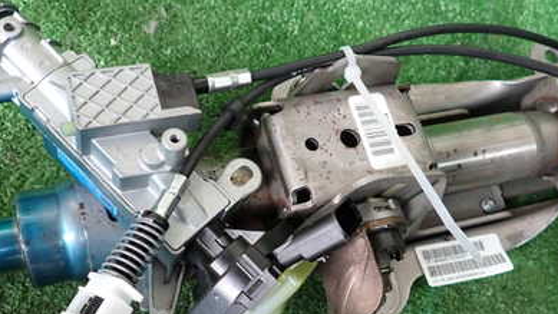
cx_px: 267
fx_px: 622
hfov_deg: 48.3
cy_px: 206
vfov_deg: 28.2
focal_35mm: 42
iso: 200
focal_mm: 4.5
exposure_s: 1/60
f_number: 2
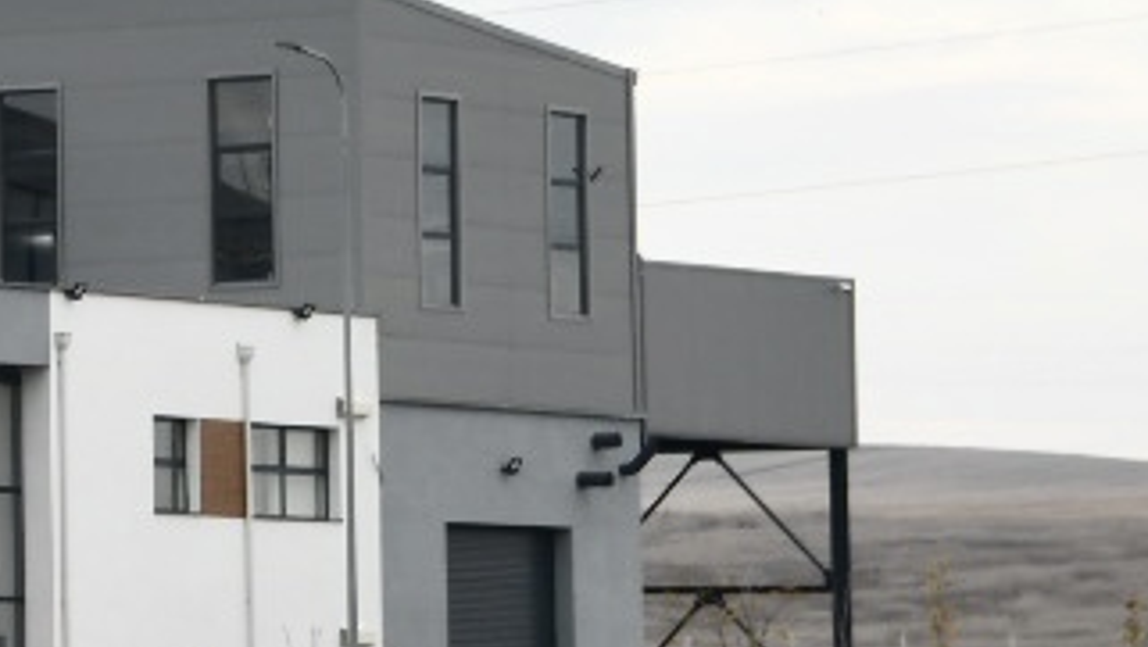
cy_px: 4
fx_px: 9016
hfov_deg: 6.9
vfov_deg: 4.1
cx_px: -1545
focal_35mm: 296
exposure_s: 1/250
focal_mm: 56
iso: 320
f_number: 10
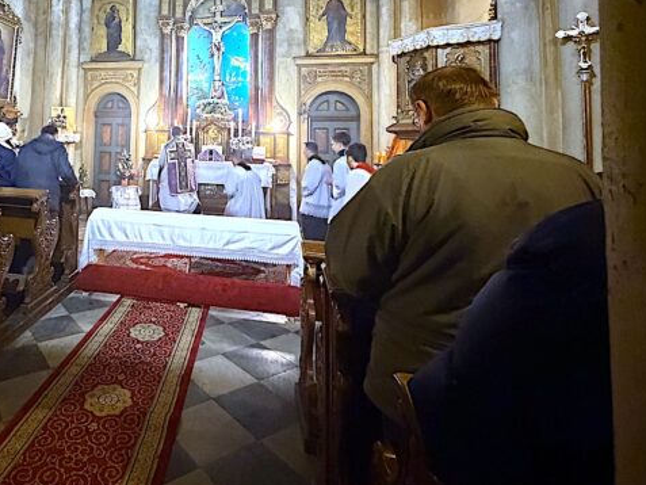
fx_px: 411
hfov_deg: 70.6
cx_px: 153
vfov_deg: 57.7
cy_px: 116
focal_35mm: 22
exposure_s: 1/33
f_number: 2.2
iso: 1000
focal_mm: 2.22
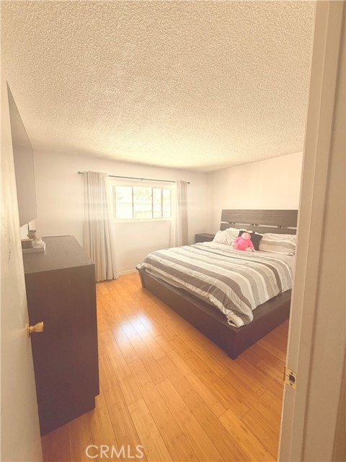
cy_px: 231
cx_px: 173
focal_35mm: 14
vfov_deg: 102.1
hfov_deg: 85.7
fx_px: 187
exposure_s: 1/121
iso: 160
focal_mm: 2.22
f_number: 2.2
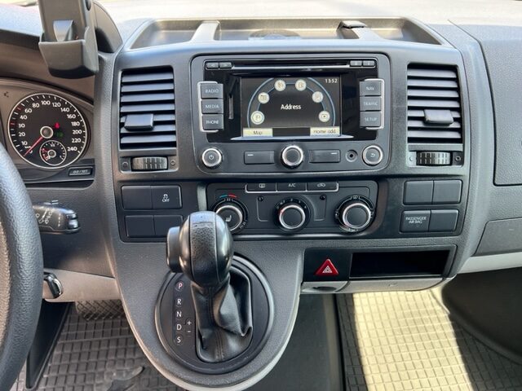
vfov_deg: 53.1
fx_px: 392
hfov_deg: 67.3
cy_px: 196
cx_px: 261
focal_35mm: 26
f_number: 1.5
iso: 64
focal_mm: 5.7
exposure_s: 1/121
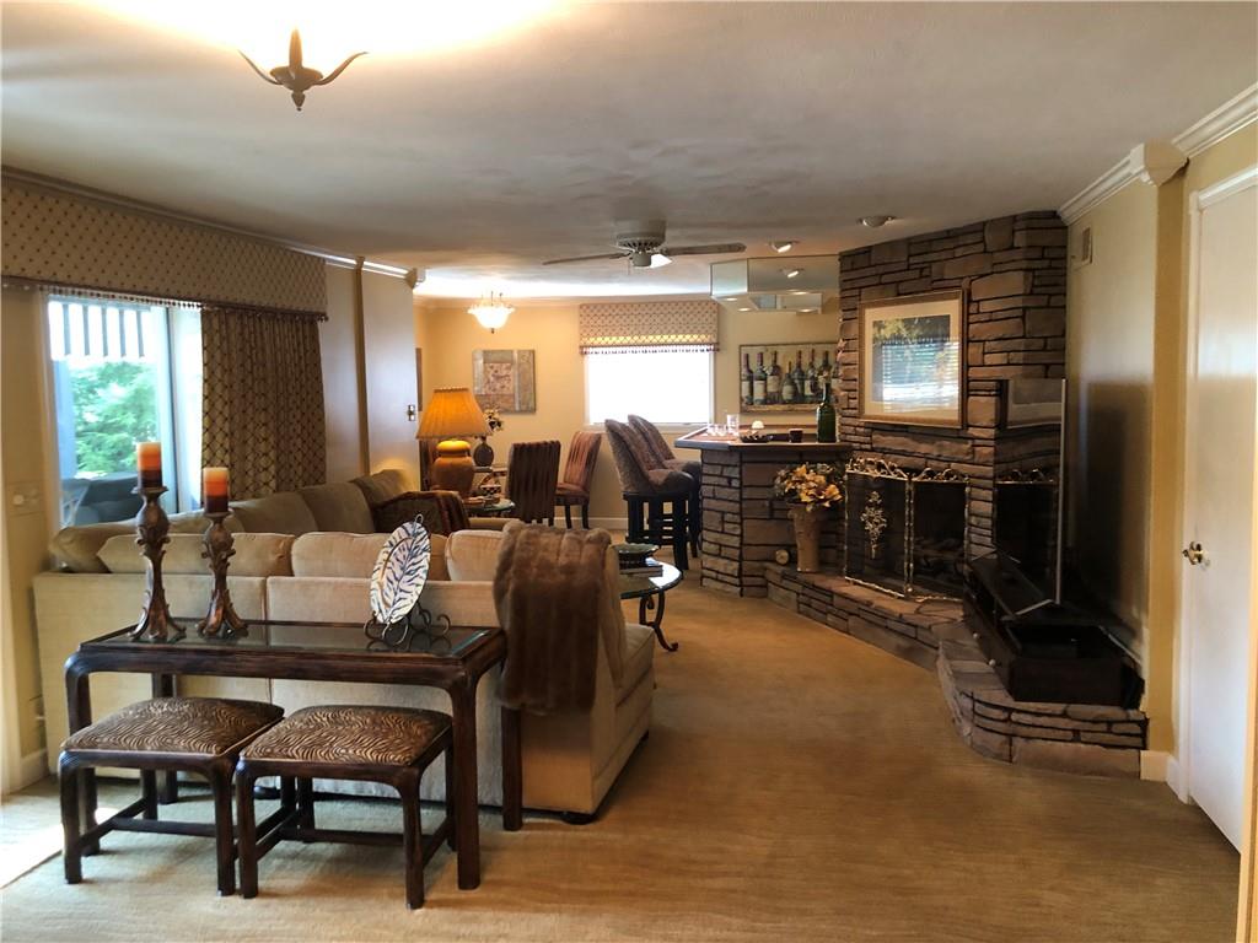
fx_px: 1018
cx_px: 629
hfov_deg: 63.4
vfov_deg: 49.7
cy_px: 472
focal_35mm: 28
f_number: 1.8
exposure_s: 1/15
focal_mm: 3.99
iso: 50
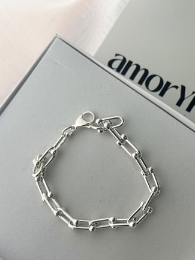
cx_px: 118
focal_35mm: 59
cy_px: 147
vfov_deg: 32.7
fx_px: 444
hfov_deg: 24.7
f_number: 1.78
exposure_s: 1/121
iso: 50
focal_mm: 6.76
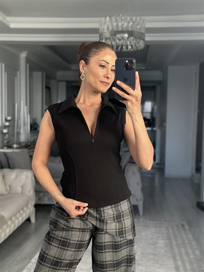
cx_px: 102
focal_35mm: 48
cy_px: 136
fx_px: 377
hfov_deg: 30.3
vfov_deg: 39.6
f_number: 1.78
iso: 80
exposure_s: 1/121
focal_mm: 6.86
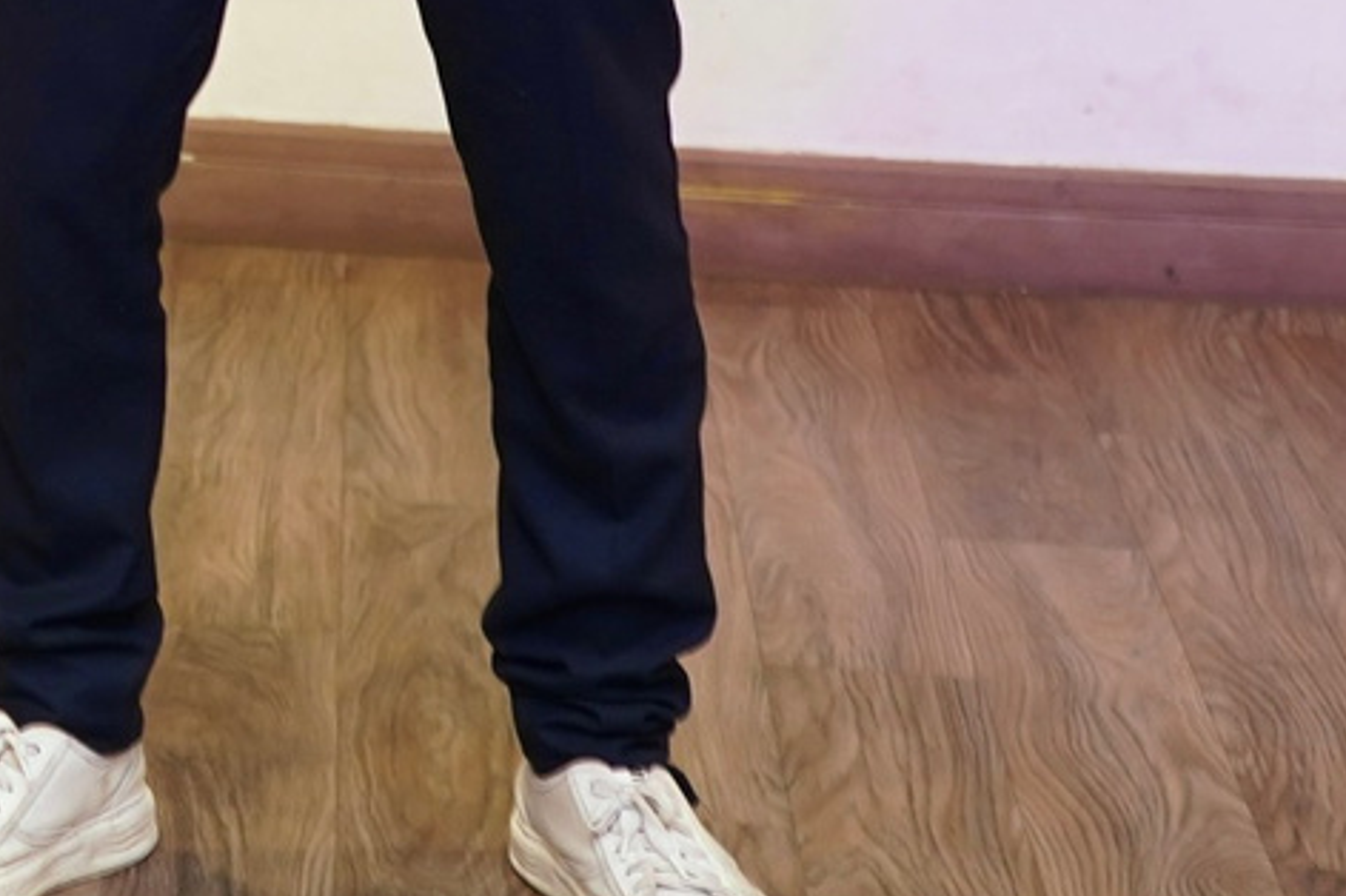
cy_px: -786
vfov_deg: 8.6
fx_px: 5679
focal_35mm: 152
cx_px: -1386
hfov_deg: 12.0
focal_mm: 28
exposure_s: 1/60
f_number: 2.8
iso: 640
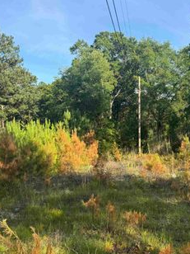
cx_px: 131
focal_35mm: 39
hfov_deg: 36.3
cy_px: 125
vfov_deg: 47.9
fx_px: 285
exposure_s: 1/1637
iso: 80
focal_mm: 6.76
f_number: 1.78
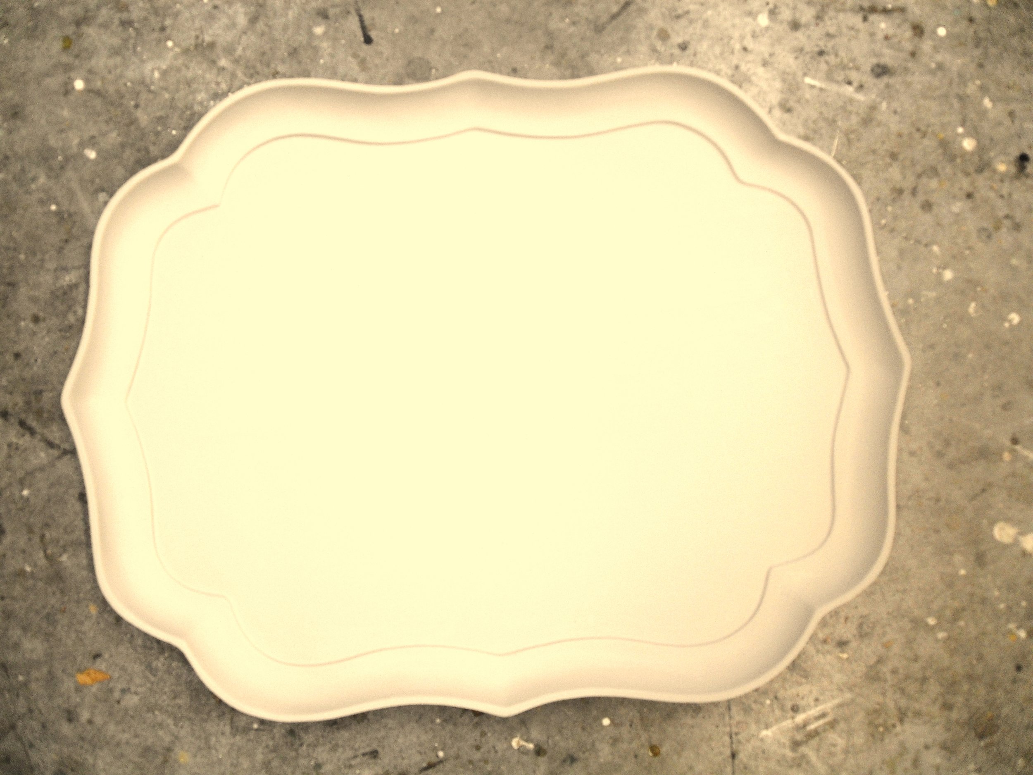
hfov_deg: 52.6
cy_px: 388
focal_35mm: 35
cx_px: 516
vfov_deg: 40.7
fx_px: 1044
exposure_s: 1/45
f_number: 2.8
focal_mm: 6.2
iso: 100
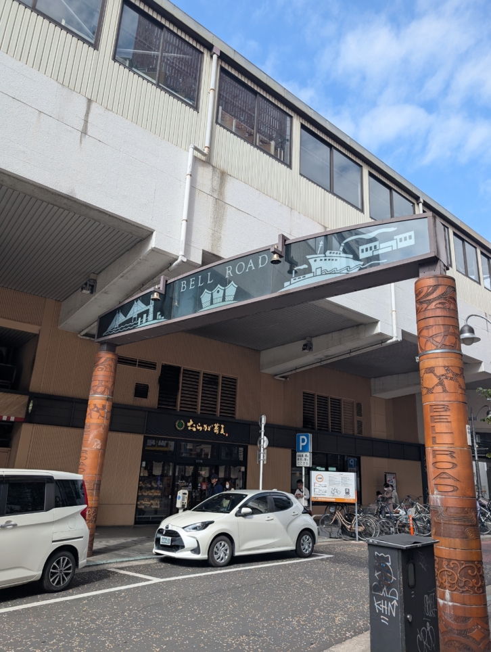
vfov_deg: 71.5
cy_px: 326
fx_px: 453
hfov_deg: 56.9
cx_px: 246
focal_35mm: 24
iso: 21
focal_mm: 6.9
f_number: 1.68
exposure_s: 1/492
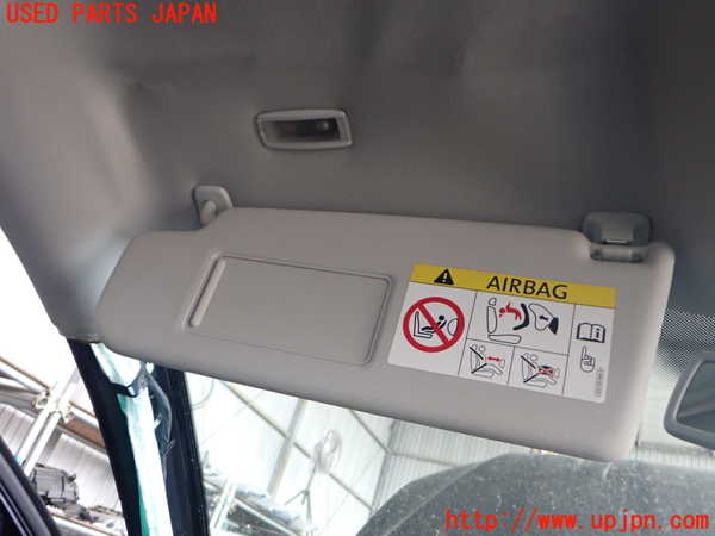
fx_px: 620
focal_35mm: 30
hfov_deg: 60.0
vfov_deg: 46.8
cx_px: 358
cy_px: 268
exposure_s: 1/160
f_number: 2.3
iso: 400
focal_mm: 5.4
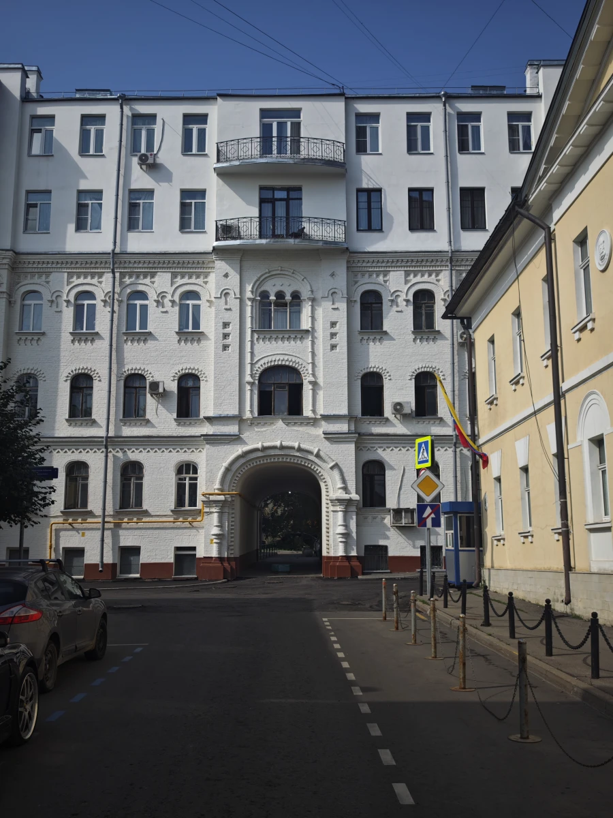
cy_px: 409
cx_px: 306
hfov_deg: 40.7
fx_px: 826
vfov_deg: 52.6
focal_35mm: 35
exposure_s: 1/1967
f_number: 2
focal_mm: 8.72
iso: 50
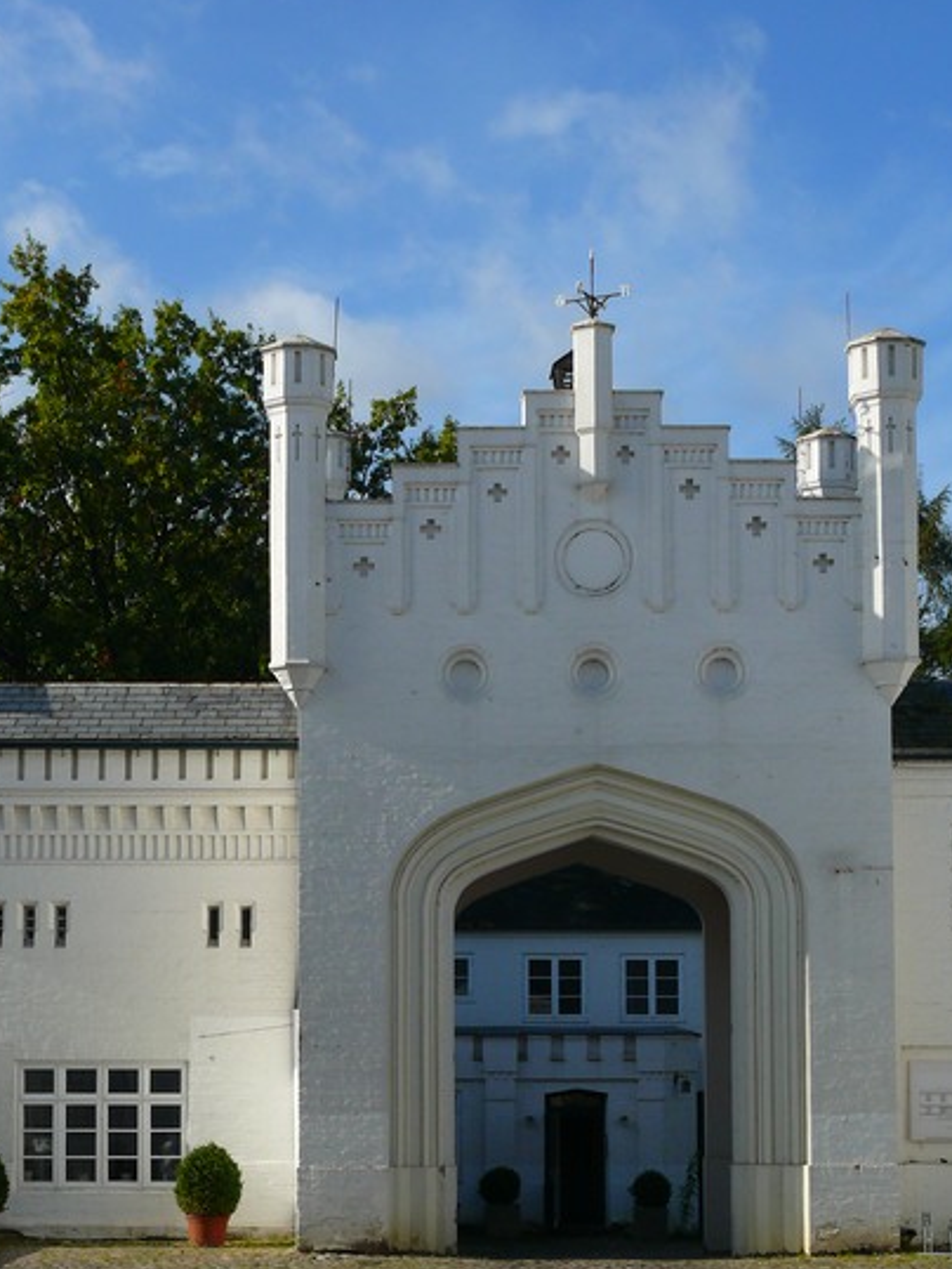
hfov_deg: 18.9
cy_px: 852
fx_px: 2858
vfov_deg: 24.9
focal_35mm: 78
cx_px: 365
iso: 100
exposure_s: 1/200
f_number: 5
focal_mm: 11.9
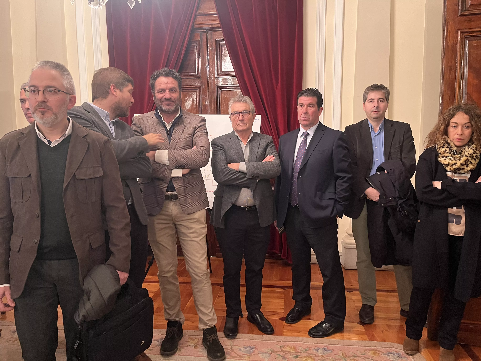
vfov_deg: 53.1
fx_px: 361
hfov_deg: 67.3
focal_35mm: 26
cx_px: 240
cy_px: 180
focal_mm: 5.1
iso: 250
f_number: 1.6
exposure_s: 1/50
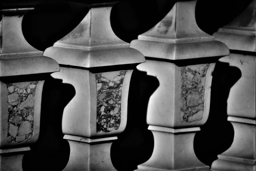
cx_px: 128
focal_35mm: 450
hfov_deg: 4.6
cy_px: 86
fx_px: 3200
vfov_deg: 3.1
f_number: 5.6
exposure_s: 1/500
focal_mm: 300
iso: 200
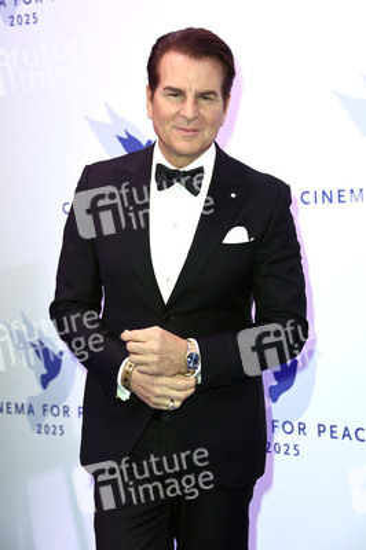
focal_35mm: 85
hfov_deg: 16.0
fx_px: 1298
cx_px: 183
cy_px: 275
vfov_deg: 23.9
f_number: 5.6
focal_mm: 85
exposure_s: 1/250
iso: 1000
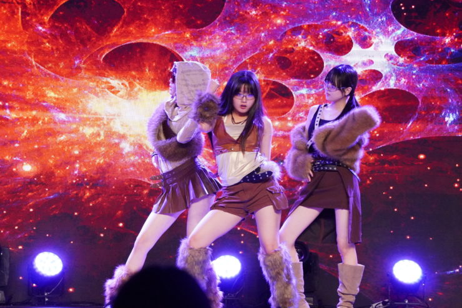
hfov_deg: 7.6
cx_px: 231
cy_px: 154
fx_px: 3464
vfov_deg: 5.1
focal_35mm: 270
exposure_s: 1/250
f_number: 8
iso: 10000
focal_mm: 180
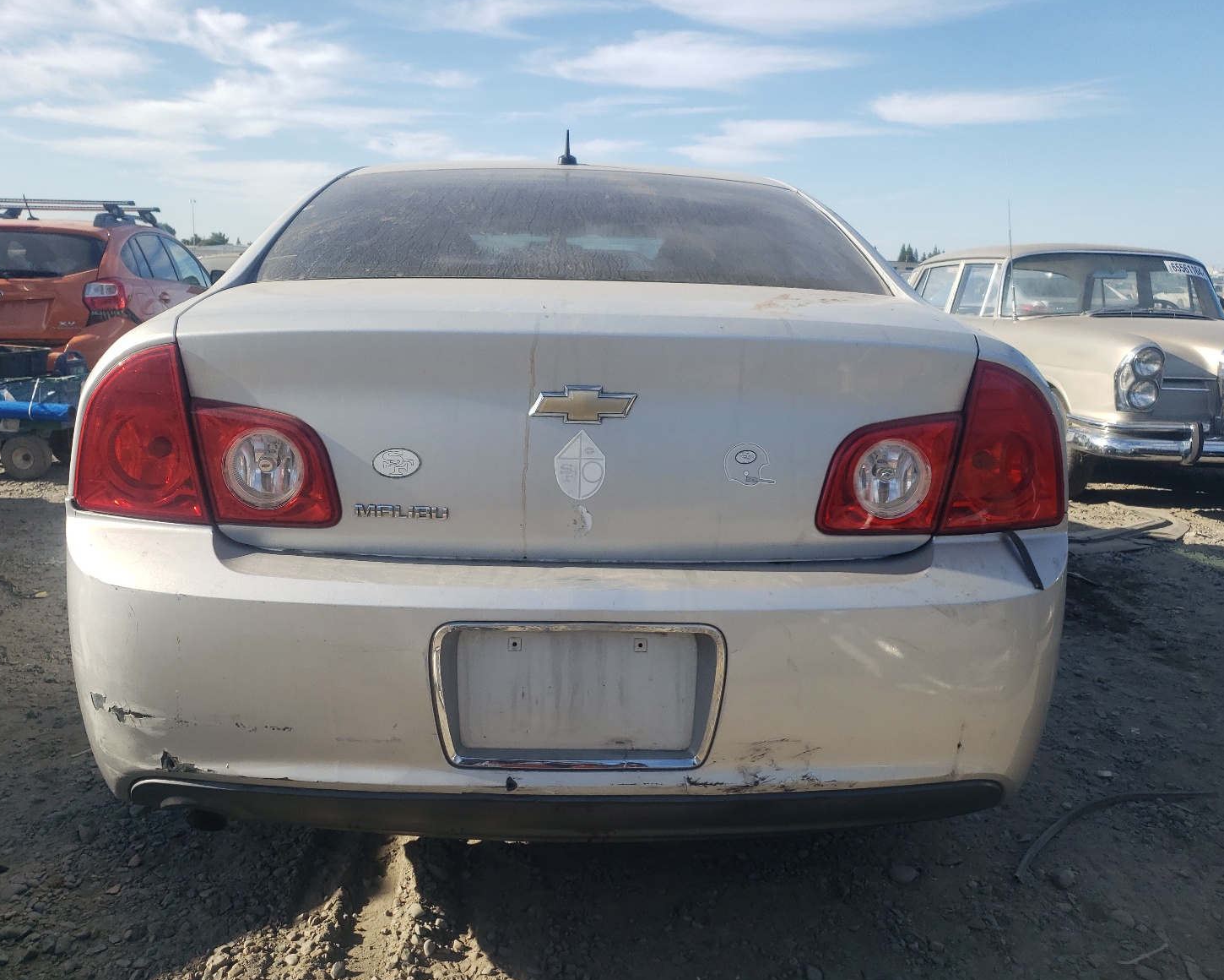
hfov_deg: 62.2
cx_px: 581
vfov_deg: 51.5
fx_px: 1014
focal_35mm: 28
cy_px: 490
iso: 50
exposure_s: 1/2000
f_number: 1.5
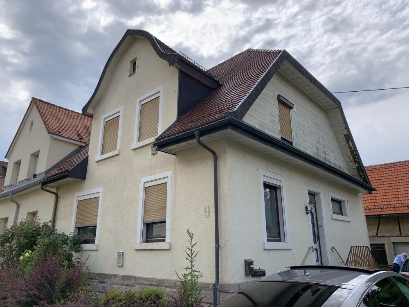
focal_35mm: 26
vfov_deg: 53.1
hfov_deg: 67.3
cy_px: 154
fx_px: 307
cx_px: 204
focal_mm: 4.25
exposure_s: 1/2364
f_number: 1.8
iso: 25
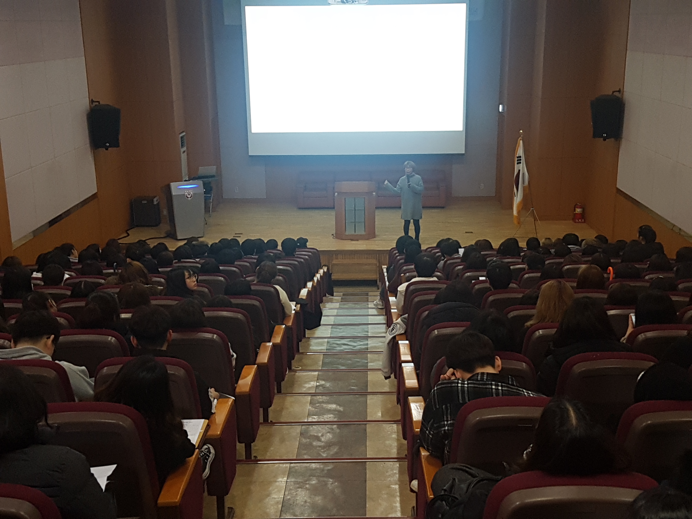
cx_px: 346
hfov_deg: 67.3
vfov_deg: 53.1
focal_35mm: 26
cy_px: 260
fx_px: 520
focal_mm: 4.2
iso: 250
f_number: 1.7
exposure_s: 1/24
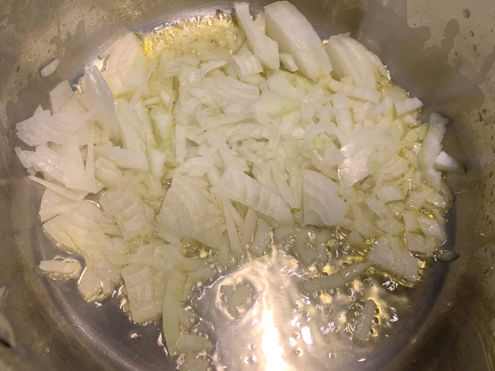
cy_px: 186
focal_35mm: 26
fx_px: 372
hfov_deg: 67.3
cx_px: 248
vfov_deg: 53.1
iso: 160
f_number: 1.8
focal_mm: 4.25
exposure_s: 1/50
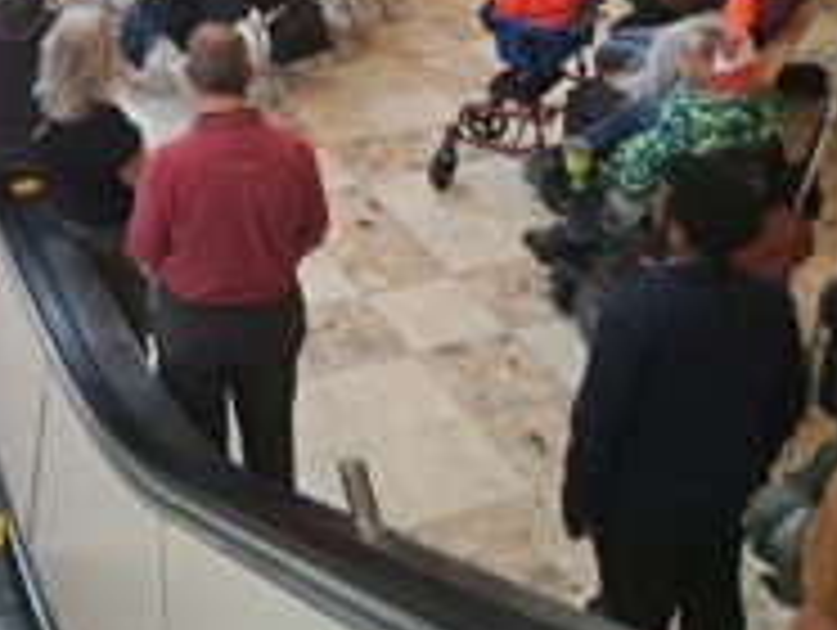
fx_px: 1404
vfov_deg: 23.4
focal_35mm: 58
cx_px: 104
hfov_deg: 31.8
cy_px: -99
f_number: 1.8
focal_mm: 5.23
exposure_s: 1/60
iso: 125
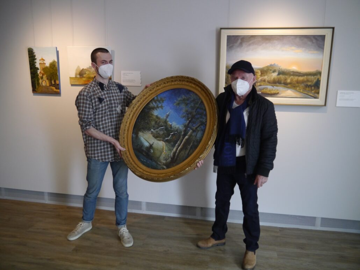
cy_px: 135
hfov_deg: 63.4
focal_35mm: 28
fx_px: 291
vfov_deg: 49.8
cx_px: 180
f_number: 3.5
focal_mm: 14
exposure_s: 1/60
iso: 800
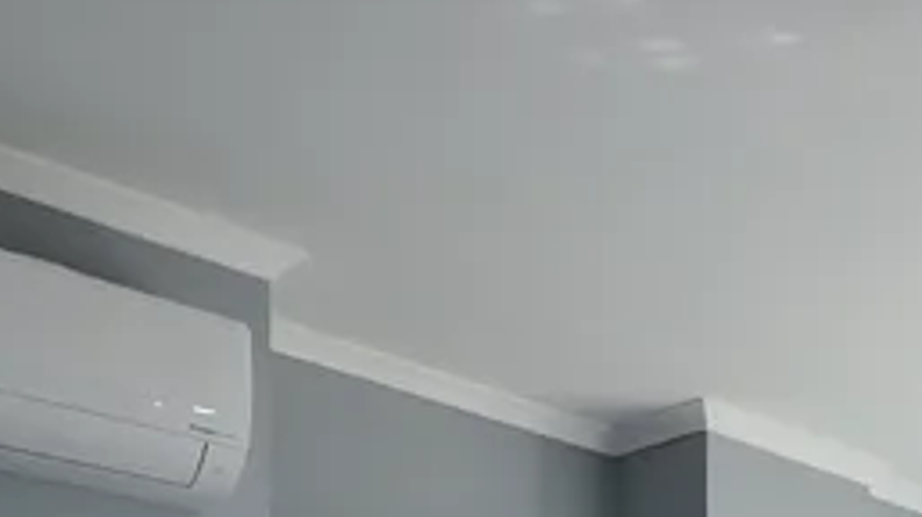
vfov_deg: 18.2
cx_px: 1008
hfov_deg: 34.6
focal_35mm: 52
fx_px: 1270
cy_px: 933
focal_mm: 10
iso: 125
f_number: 5.6
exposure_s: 1/60
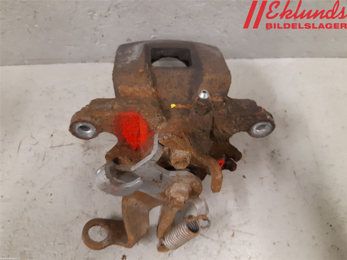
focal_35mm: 26
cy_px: 130
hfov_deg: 67.3
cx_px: 174
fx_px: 261
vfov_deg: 53.1
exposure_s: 1/50
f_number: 1.7
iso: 250
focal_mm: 3.93
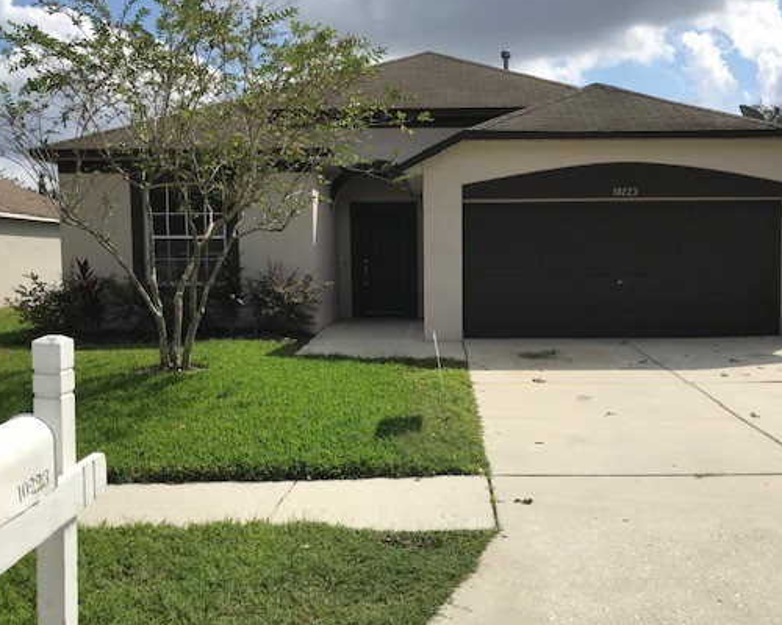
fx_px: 810
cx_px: 435
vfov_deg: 42.2
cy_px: 342
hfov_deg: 51.4
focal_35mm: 35
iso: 20
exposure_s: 1/3690
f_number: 1.8
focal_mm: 3.99
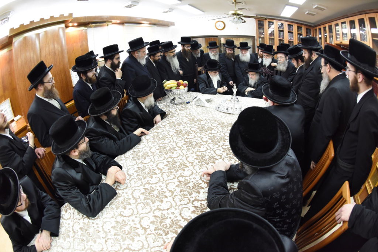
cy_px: 126
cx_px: 189
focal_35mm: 16
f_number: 5
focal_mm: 16
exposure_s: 1/125
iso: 3200
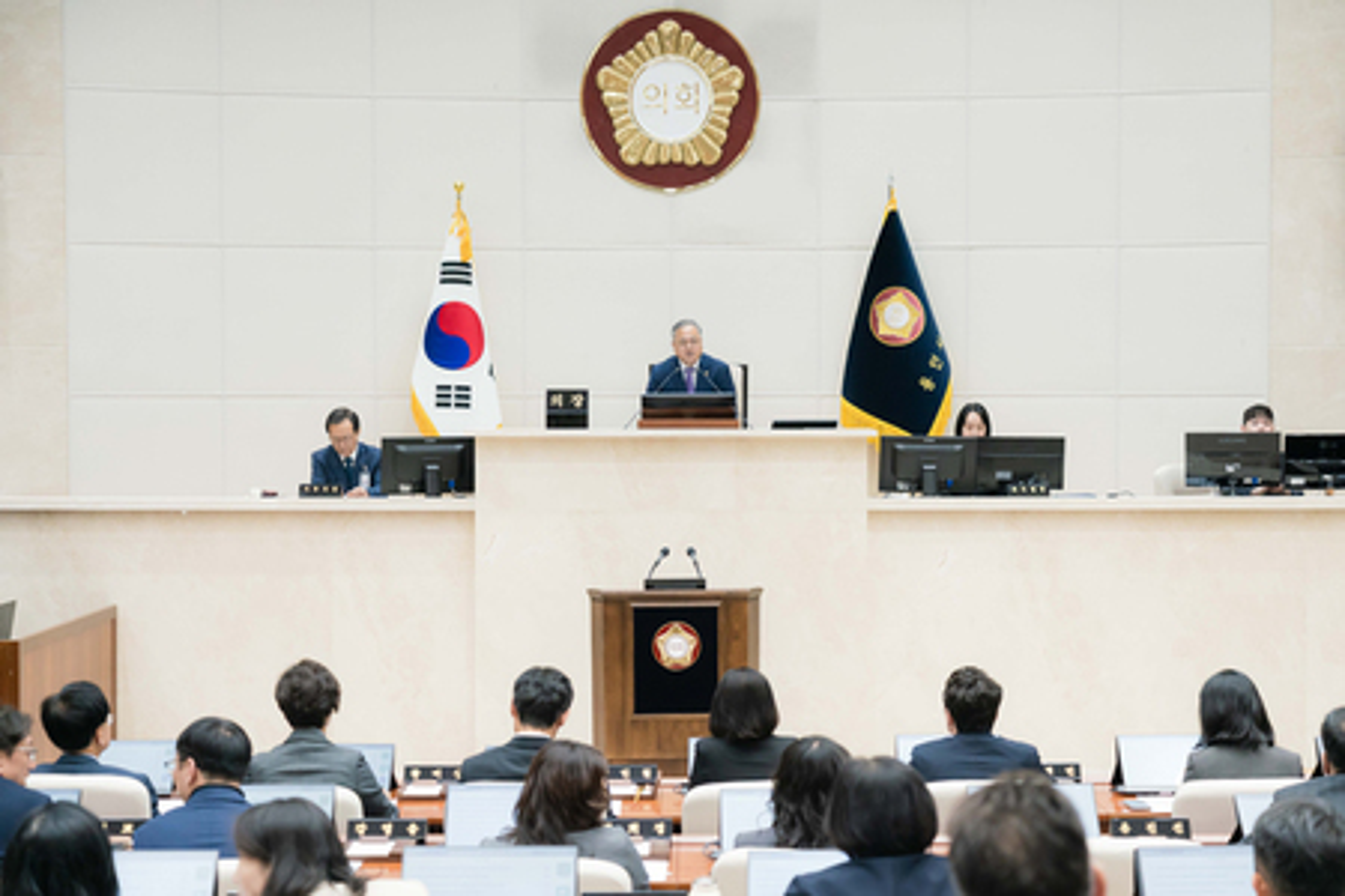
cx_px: 672
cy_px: 448
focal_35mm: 65
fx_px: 2428
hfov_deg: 31.0
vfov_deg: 20.9
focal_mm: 65
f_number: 4
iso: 4000
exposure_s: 1/250
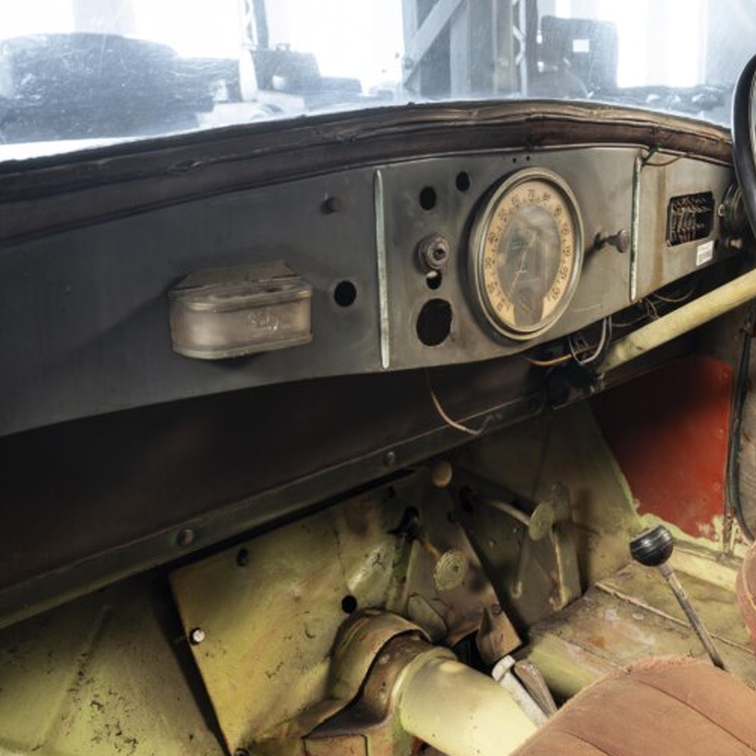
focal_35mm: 39
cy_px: 375
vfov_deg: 42.8
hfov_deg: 41.5
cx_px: 575
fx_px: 964
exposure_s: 13
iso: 100
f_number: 9
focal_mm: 30
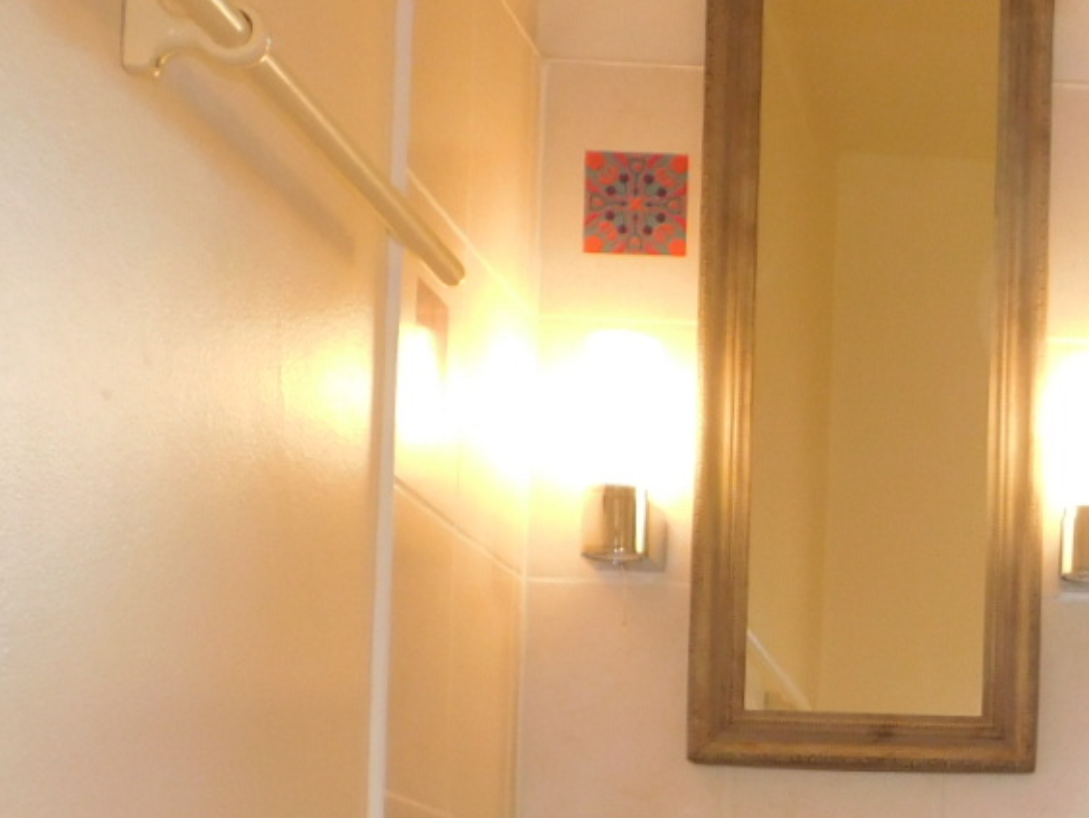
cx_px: 1220
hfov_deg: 21.7
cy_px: 1057
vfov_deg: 16.4
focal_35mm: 85
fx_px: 2675
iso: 125
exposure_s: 1/30
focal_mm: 5.3
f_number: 3.2
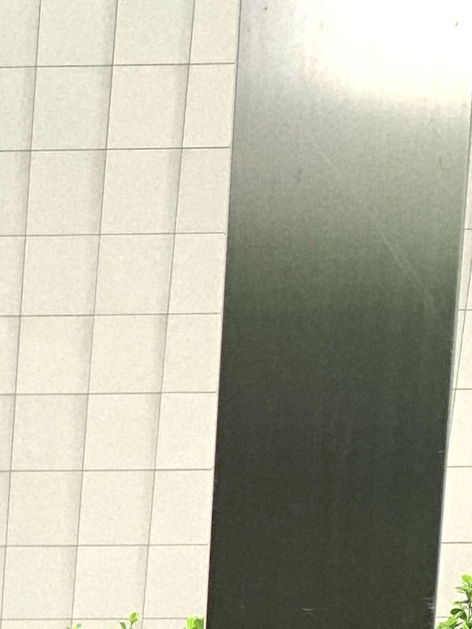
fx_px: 2236
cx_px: -488
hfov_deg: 10.9
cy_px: 1393
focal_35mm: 123
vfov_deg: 13.1
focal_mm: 4.25
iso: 25
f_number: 1.8
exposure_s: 1/122
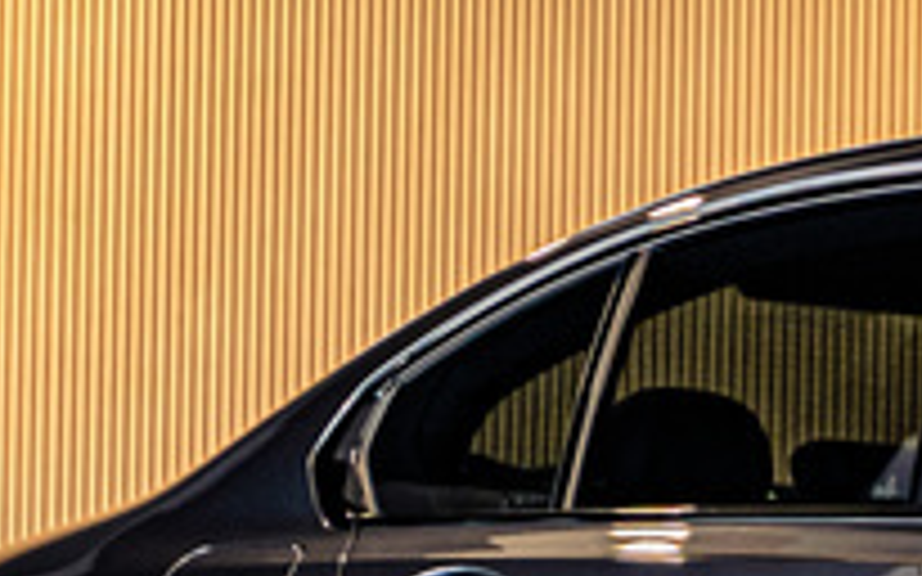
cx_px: 1896
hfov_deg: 6.4
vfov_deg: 4.1
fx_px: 8039
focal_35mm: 320
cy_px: 644
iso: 320
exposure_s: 1/100
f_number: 2.8
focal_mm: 63
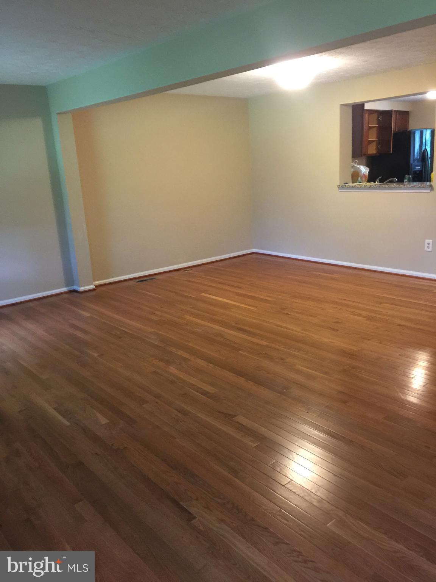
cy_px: 291
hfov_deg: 48.2
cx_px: 218
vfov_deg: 61.7
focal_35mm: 29
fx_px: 487
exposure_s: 1/10
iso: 100
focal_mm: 4.15
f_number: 2.2
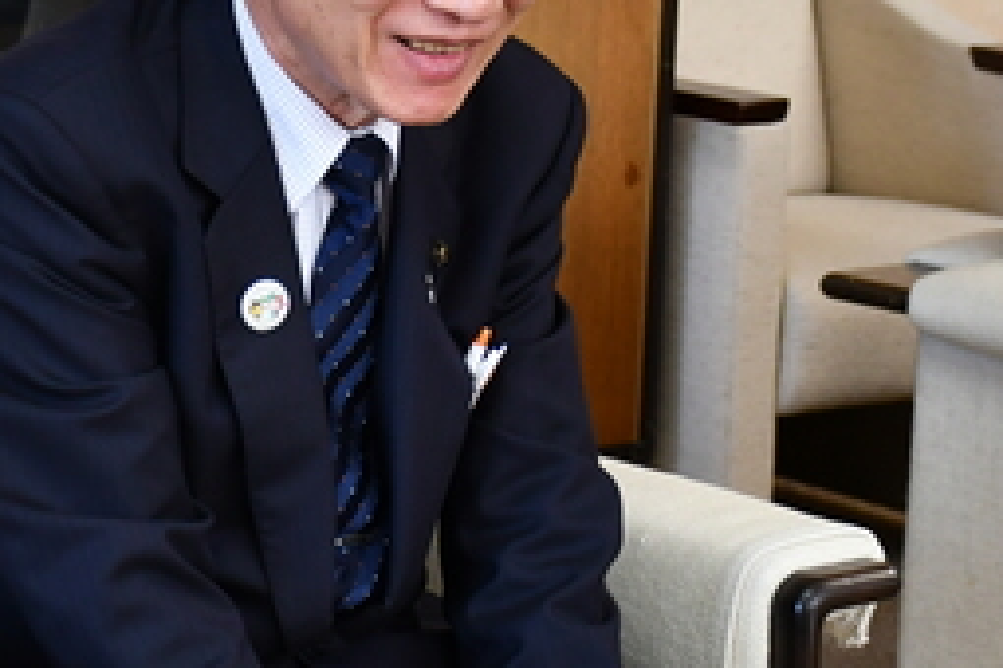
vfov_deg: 8.4
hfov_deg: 12.6
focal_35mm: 163
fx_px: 4541
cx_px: 364
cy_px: 483
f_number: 4.2
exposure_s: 1/125
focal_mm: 38
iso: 900
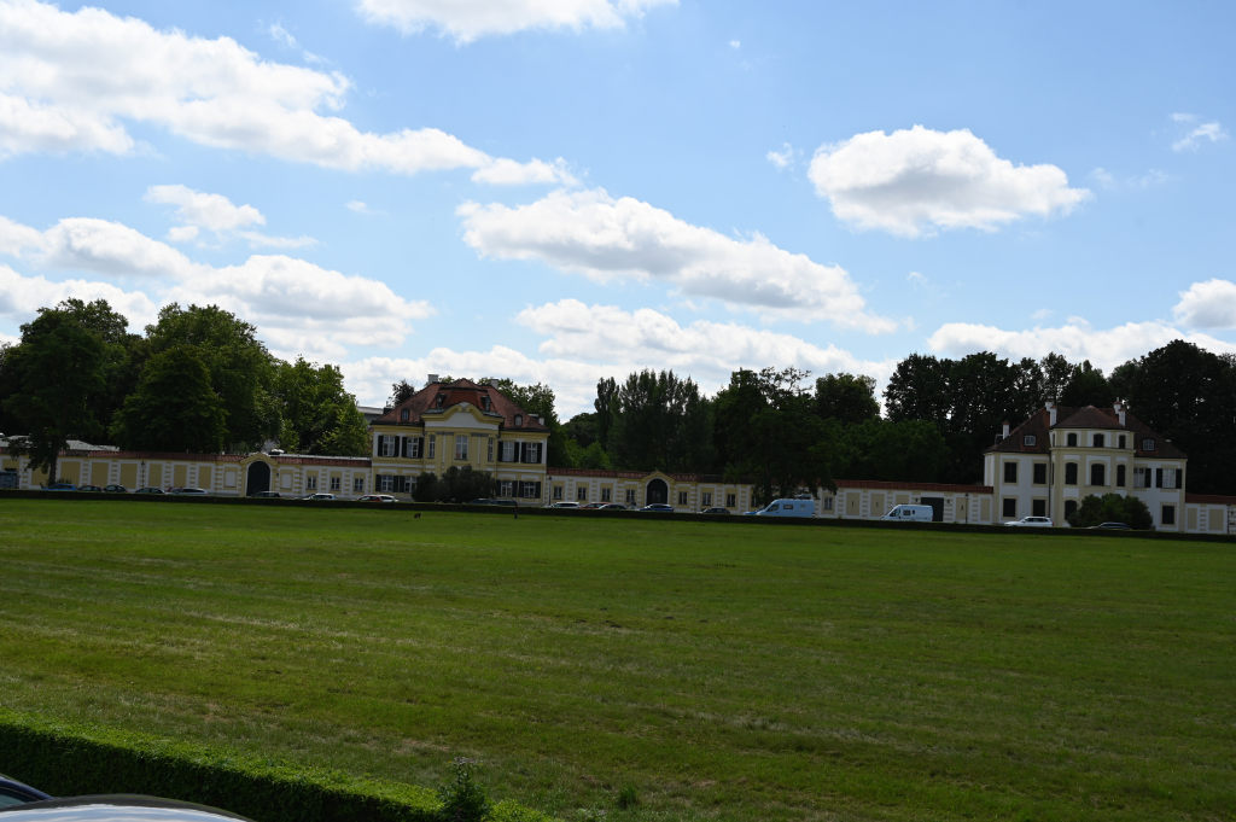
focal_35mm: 39
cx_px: 618
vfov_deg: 34.2
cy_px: 411
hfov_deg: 49.6
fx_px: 1338
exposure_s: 1/500
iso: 100
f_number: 8
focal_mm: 39
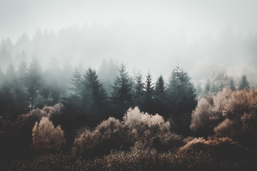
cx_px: 128
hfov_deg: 6.9
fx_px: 2139
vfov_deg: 4.6
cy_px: 86
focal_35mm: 300
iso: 1000
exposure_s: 1/200
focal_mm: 200
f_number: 22
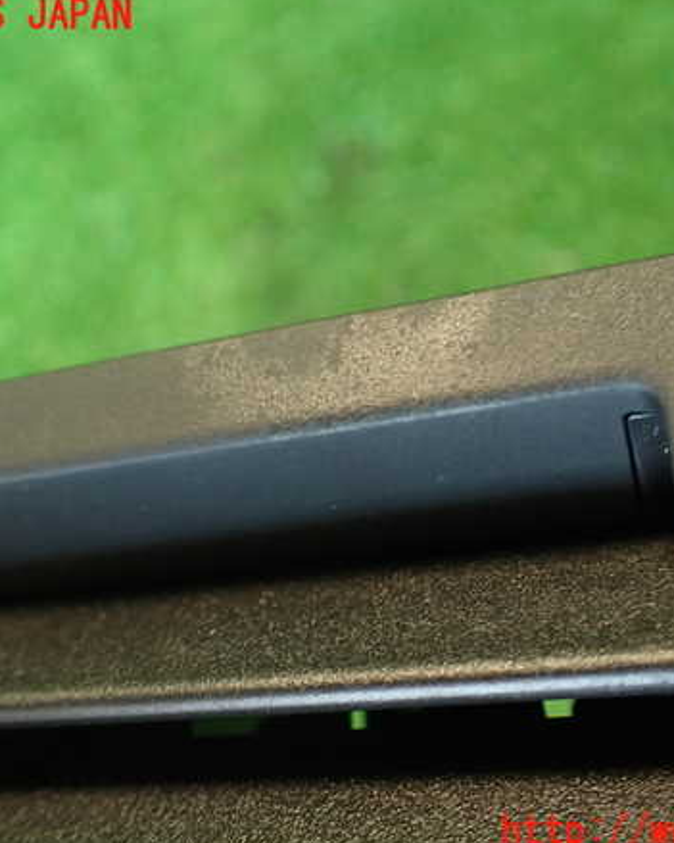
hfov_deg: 37.3
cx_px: 359
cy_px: 424
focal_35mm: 40
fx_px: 998
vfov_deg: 45.8
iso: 320
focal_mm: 5.4
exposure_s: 1/30
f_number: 2.3
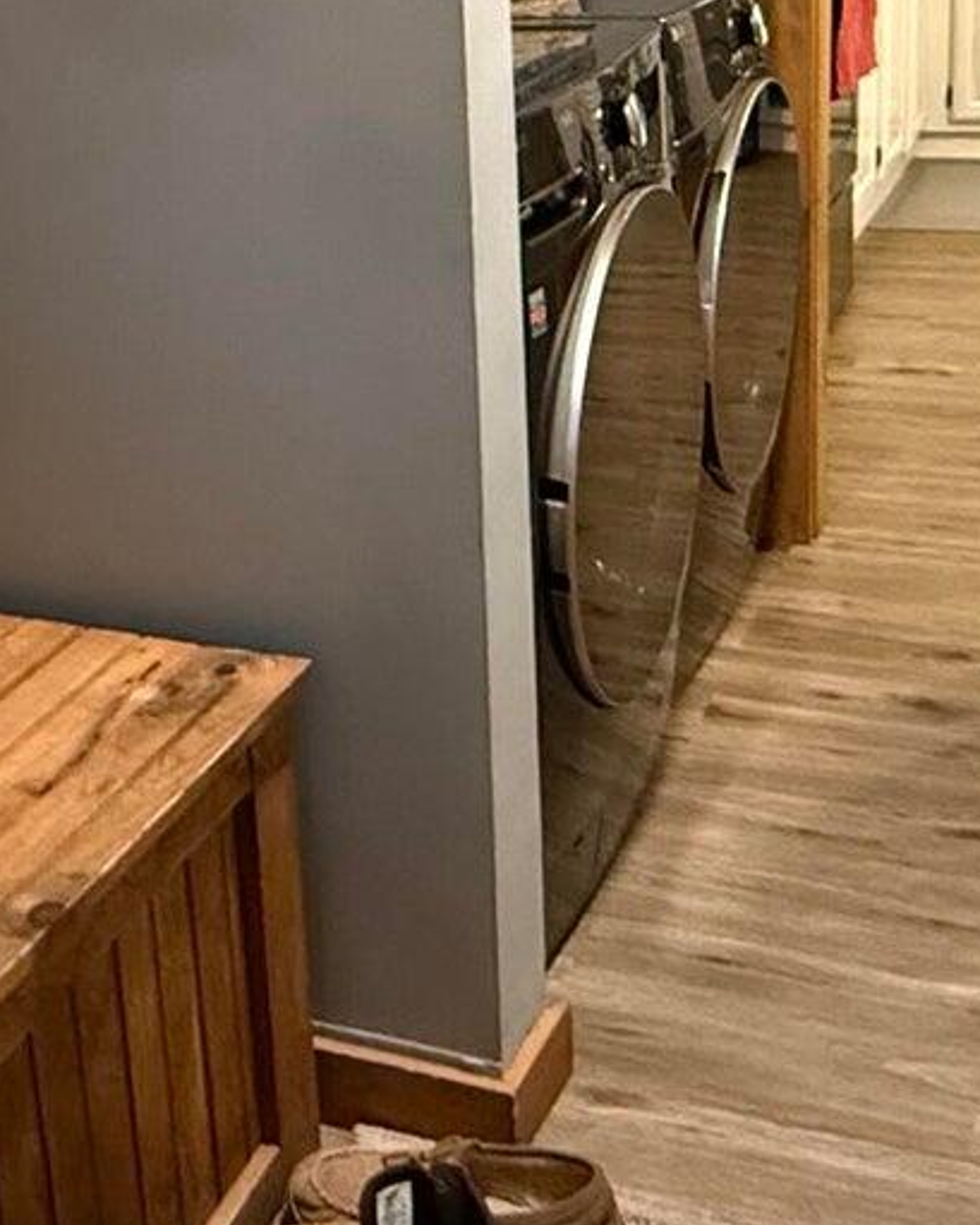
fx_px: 2066
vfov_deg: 32.6
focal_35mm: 57
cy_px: 374
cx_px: 270
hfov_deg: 26.4
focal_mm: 2.22
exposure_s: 1/60
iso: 1250
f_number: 2.2
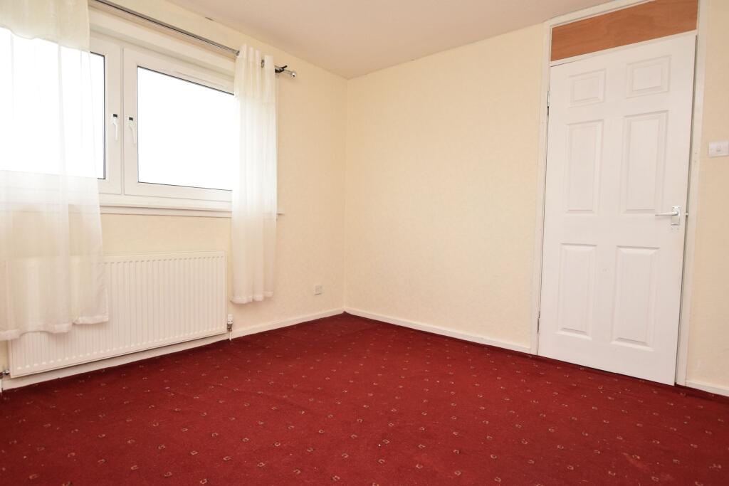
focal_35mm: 20
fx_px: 395
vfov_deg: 63.2
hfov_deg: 85.4
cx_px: 364
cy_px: 243
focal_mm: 13
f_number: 5.6
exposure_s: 1/125
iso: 800
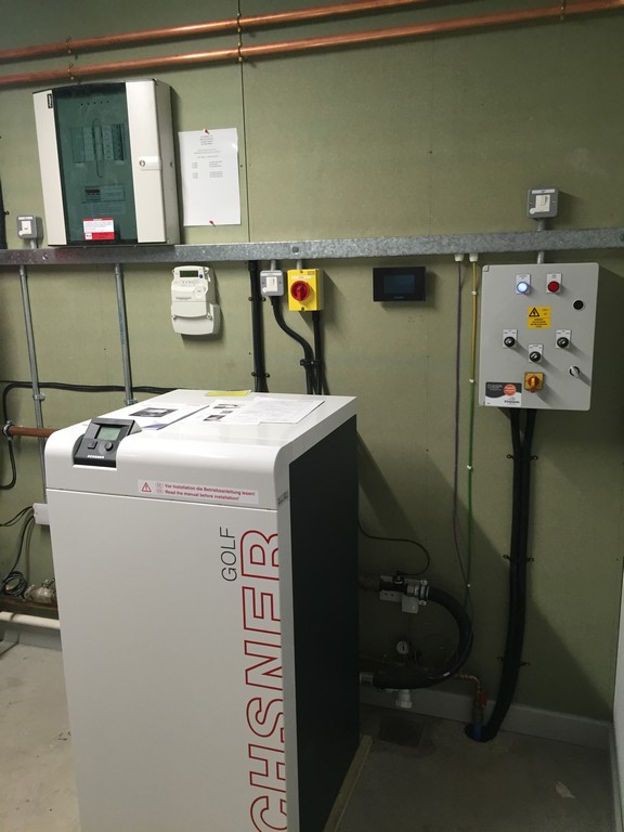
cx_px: 312
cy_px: 416
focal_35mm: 29
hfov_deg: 48.2
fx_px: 697
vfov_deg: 61.7
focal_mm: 4.15
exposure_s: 1/33
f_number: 2.2
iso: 64
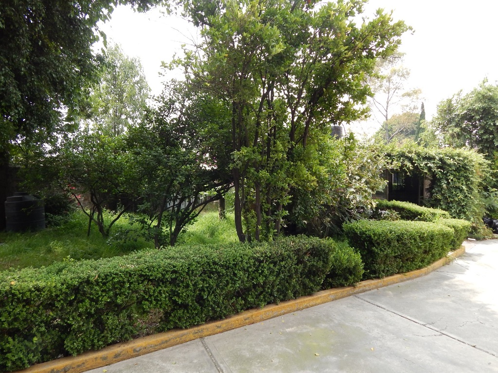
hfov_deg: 73.9
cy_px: 186
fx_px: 331
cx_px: 249
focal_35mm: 23
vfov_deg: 58.9
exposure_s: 1/250
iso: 125
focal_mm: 4
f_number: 3
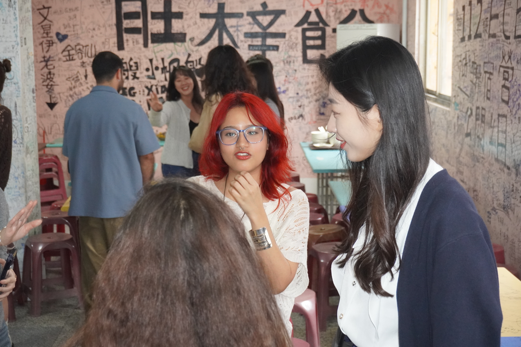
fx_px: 847
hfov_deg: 34.2
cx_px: 260
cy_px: 174
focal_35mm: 58
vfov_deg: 23.2
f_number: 5.6
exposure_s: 1/160
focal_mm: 39
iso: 3200
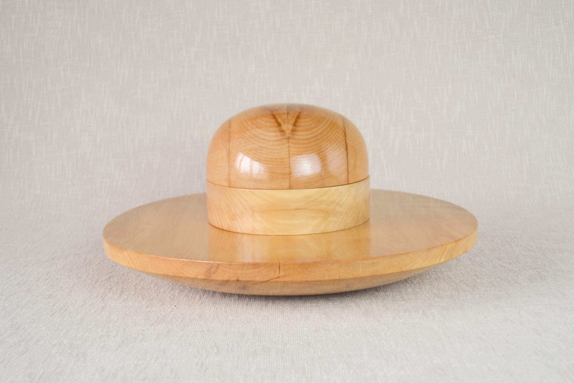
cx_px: 287
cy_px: 192
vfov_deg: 34.2
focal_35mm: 39
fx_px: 622
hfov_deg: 49.6
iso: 100
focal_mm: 26
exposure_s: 1/40
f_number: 4.2
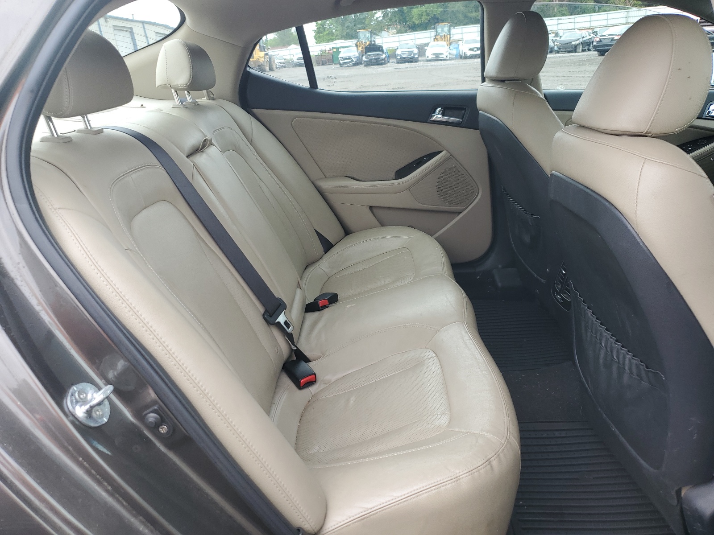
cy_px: 268
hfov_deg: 67.3
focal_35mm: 26
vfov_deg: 53.1
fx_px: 536
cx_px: 357
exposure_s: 1/250
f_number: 1.5
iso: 50
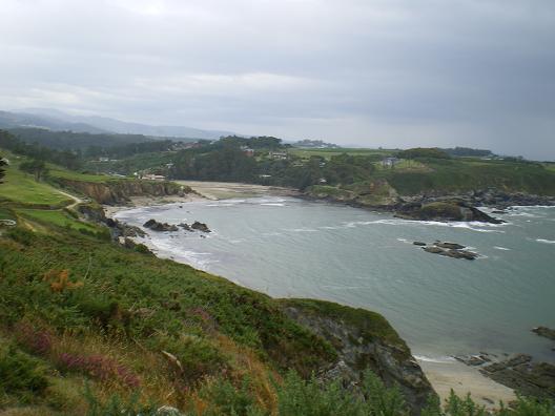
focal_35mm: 38
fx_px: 609
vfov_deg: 37.7
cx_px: 278
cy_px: 208
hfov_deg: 49.0
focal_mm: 6.3
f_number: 4.6
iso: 64
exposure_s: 1/250
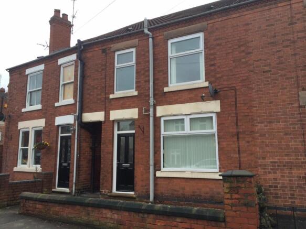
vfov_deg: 46.8
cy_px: 114
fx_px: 265
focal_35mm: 30
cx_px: 153
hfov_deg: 60.0
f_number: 2.2
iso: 40
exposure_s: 1/60
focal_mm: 4.12
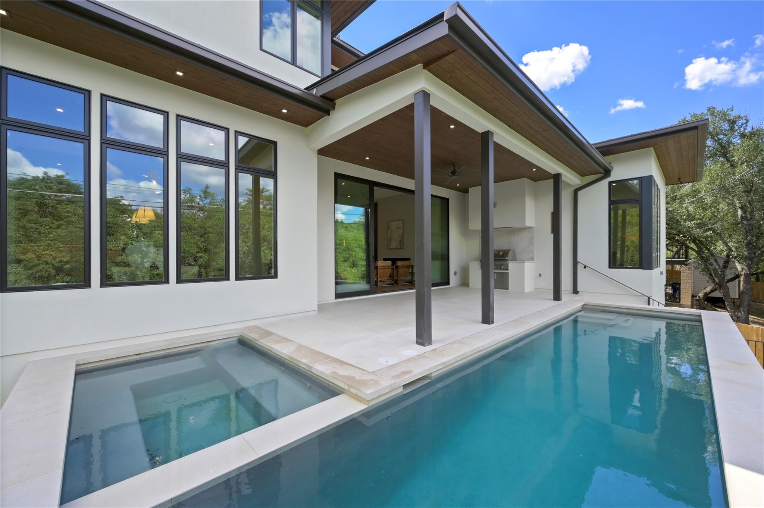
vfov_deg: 81.1
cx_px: 382
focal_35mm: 14
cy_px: 254
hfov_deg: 104.3
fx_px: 297
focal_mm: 14
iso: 800
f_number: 8
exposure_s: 1/1250
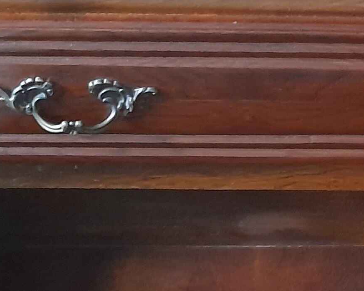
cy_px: 111
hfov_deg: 16.4
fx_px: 1206
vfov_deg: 13.7
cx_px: 450
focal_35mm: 112
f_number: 2
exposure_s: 1/20
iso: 1000
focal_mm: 4.6
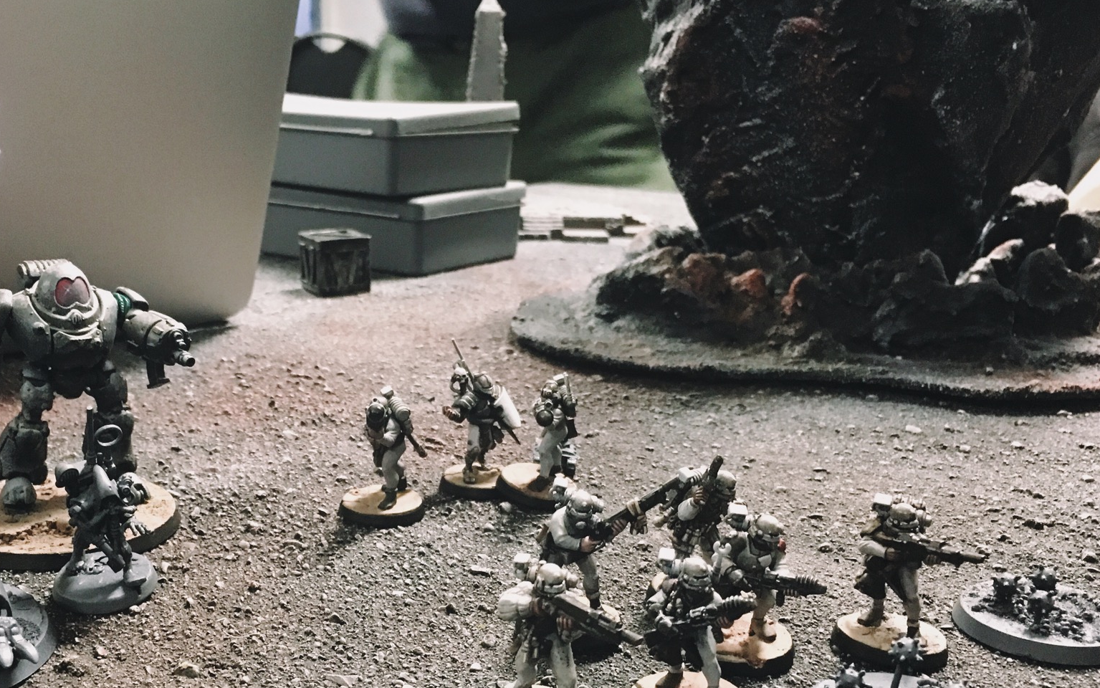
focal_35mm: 41
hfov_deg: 47.8
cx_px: 426
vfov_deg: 31.1
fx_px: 1229
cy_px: 452
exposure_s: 1/15
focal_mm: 4.15
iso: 200
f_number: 2.2
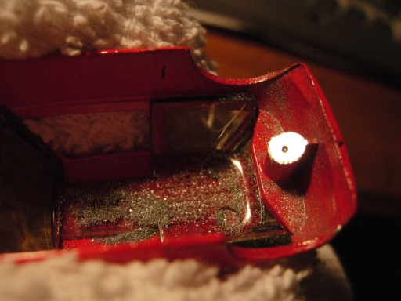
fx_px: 417
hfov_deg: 51.4
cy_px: 150
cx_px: 200
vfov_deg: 39.7
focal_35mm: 36
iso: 400
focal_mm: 7.5
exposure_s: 1/176
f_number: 3.4
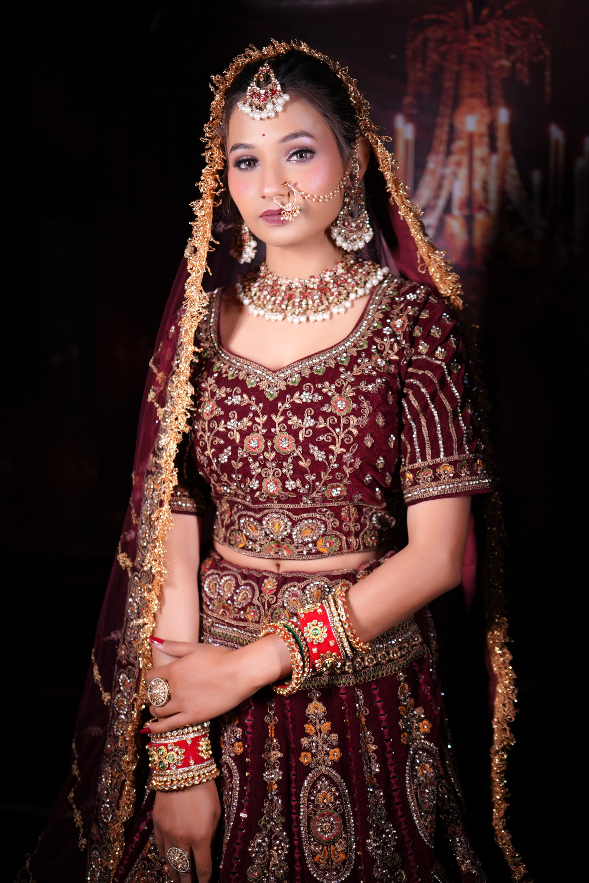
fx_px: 883
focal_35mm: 36
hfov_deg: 36.9
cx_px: 298
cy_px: 450
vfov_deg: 53.1
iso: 500
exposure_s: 1/200
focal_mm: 35
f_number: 1.8
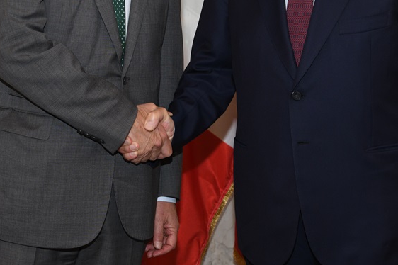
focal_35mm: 123
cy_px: 12
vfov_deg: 11.0
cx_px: 177
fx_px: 1359
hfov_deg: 16.7
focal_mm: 55
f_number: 5.6
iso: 800
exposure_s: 1/80
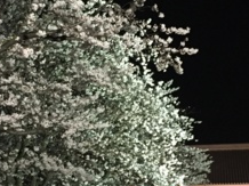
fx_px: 575
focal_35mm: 80
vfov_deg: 18.4
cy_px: 83
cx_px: 124
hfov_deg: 24.4
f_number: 2.2
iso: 250
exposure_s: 1/25
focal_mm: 4.15
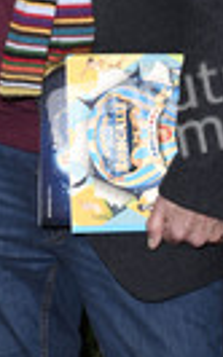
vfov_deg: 12.0
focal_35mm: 172
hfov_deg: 7.5
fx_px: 1674
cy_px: -19
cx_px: -59
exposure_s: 1/250
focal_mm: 56
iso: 1250
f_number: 5.6
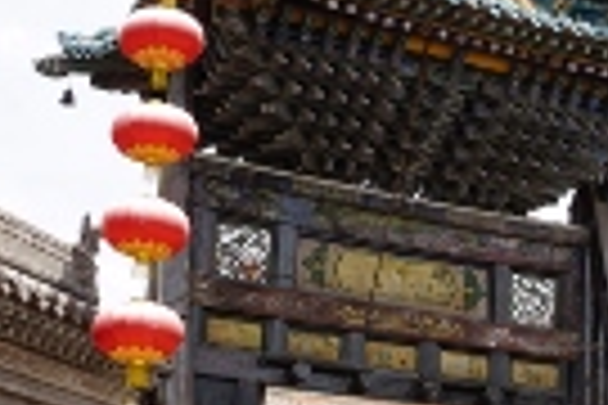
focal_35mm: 80
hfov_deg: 23.7
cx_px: 680
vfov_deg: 16.9
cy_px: 331
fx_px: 1351
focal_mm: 18
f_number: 9
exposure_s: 1/125
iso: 100
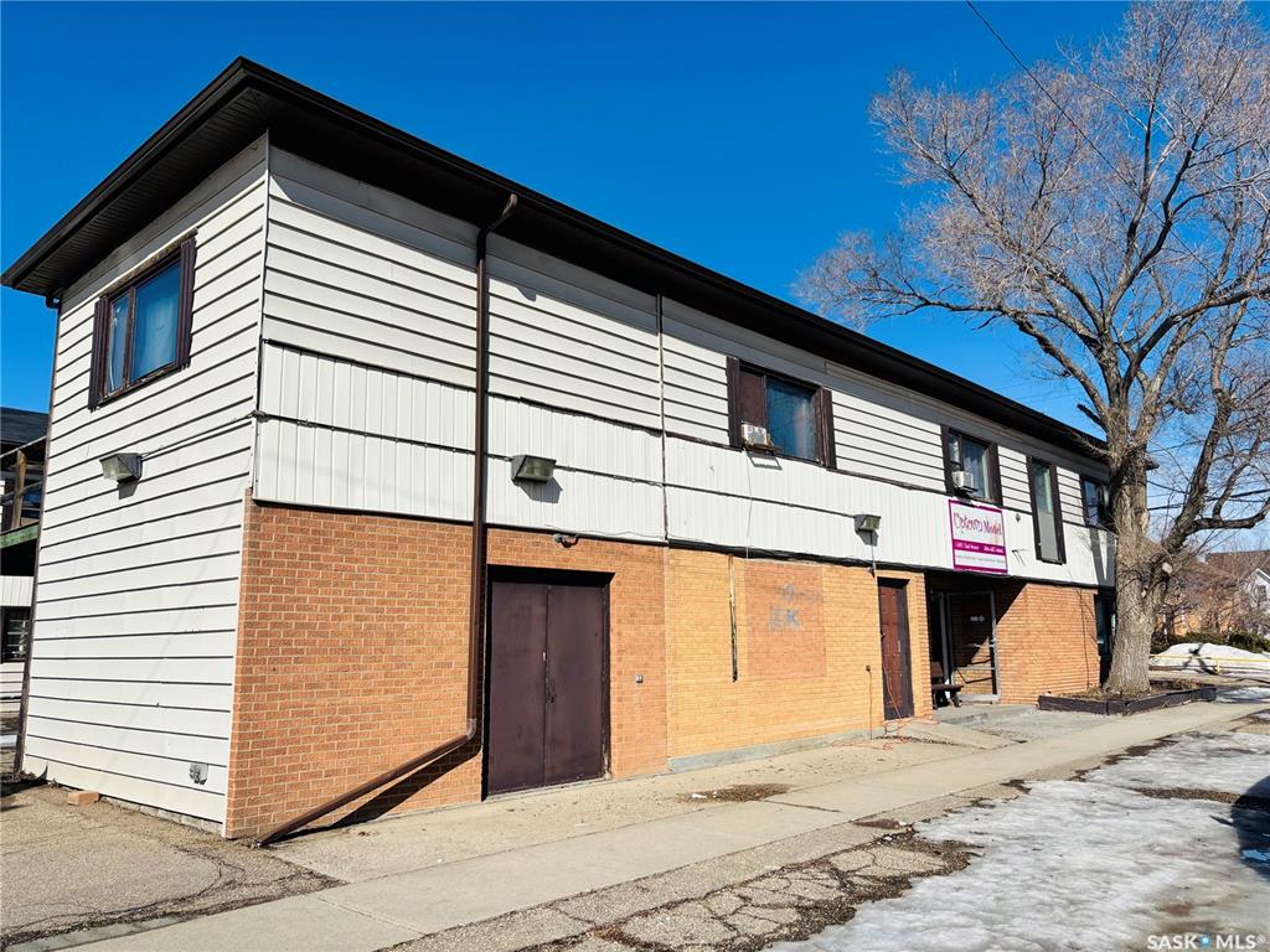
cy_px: 476
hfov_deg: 67.3
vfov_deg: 53.1
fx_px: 954
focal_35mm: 26
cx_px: 635
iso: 50
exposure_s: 1/8333
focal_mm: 5.96
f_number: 1.6
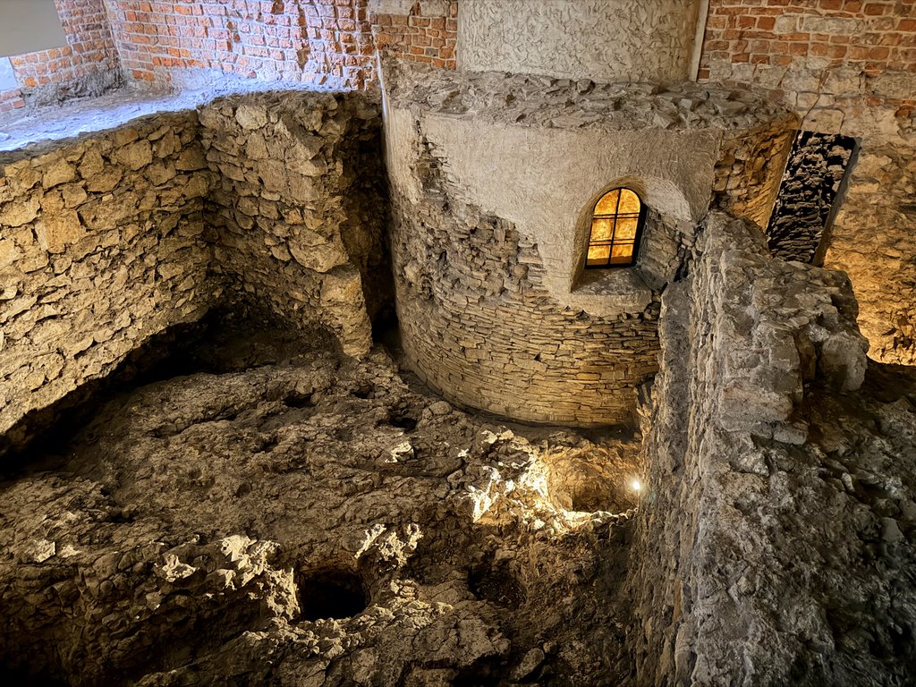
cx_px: 458
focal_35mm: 24
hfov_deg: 71.6
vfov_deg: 56.8
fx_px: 635
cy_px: 344
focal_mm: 6.76
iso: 2500
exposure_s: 1/9
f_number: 1.78
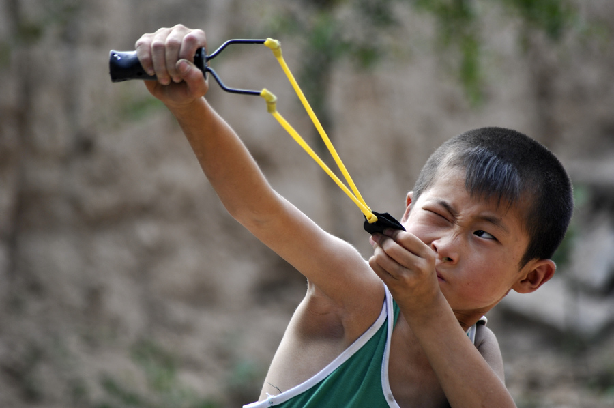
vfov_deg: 5.1
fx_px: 4600
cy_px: 204
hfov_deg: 7.6
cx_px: 307
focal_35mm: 270
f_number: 5.3
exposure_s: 1/250
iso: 400
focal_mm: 270
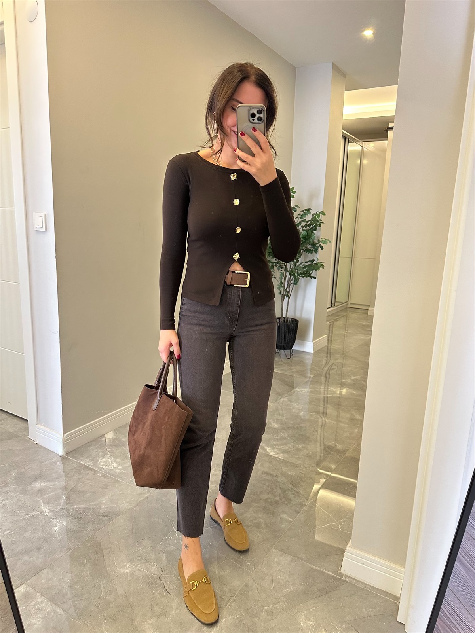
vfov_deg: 71.6
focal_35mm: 24
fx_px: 439
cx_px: 238
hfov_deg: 56.8
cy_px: 316
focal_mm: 6.86
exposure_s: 1/60
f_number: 1.78
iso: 250
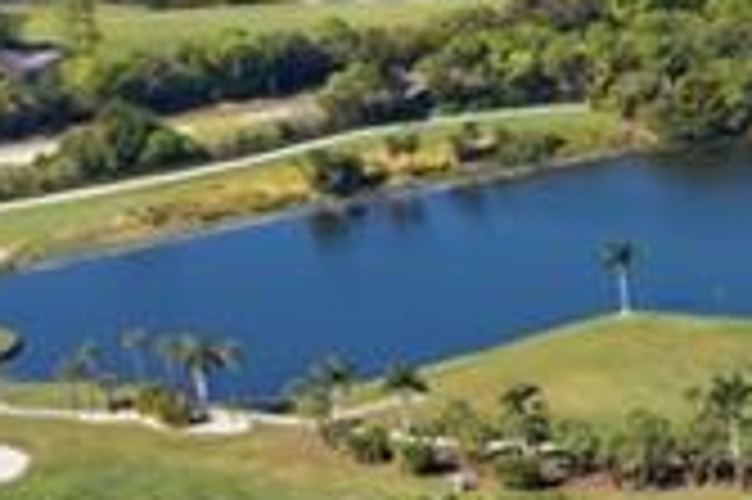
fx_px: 2817
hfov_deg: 13.8
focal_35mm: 135
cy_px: 439
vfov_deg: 10.1
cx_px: 1270
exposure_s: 1/2000
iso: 100
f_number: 2.8
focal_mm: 8.4
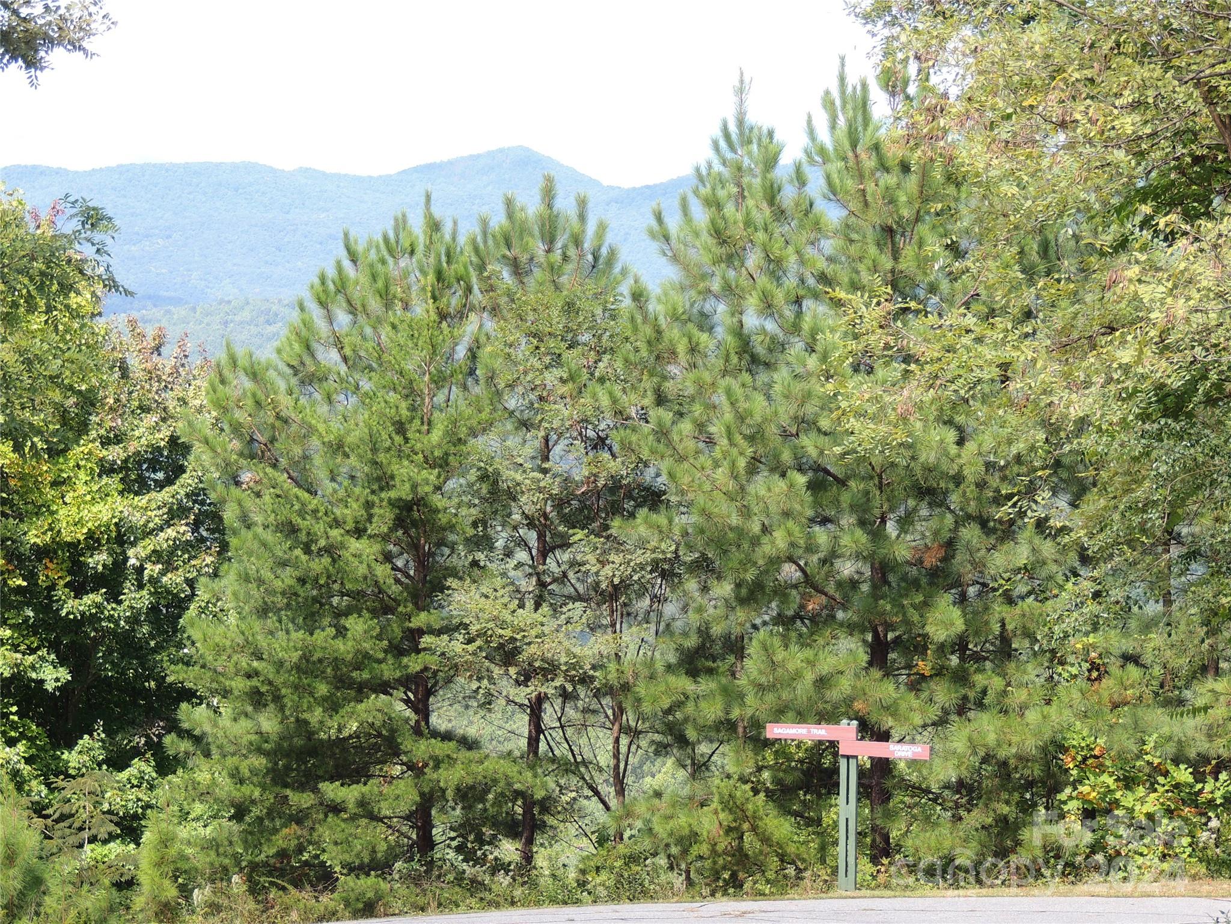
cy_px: 462
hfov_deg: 12.7
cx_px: 616
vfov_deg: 9.6
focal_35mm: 155
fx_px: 5512
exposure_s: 1/160
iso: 100
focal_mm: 27.6
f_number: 4.4
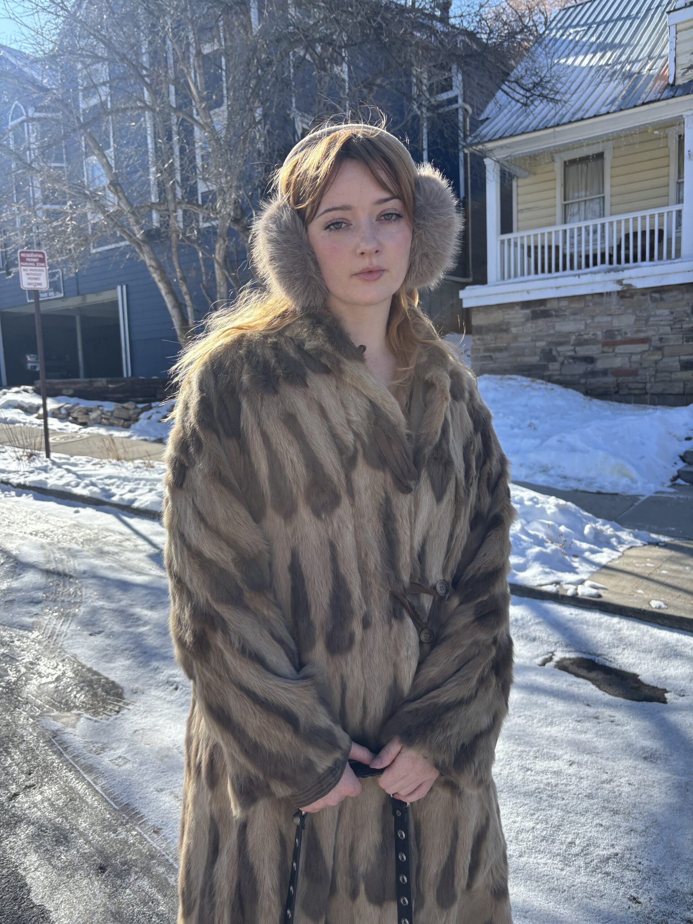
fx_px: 694
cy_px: 462
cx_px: 346
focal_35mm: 26
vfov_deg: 67.3
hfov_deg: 53.1
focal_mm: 5.96
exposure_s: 1/1418
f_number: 1.6
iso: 50
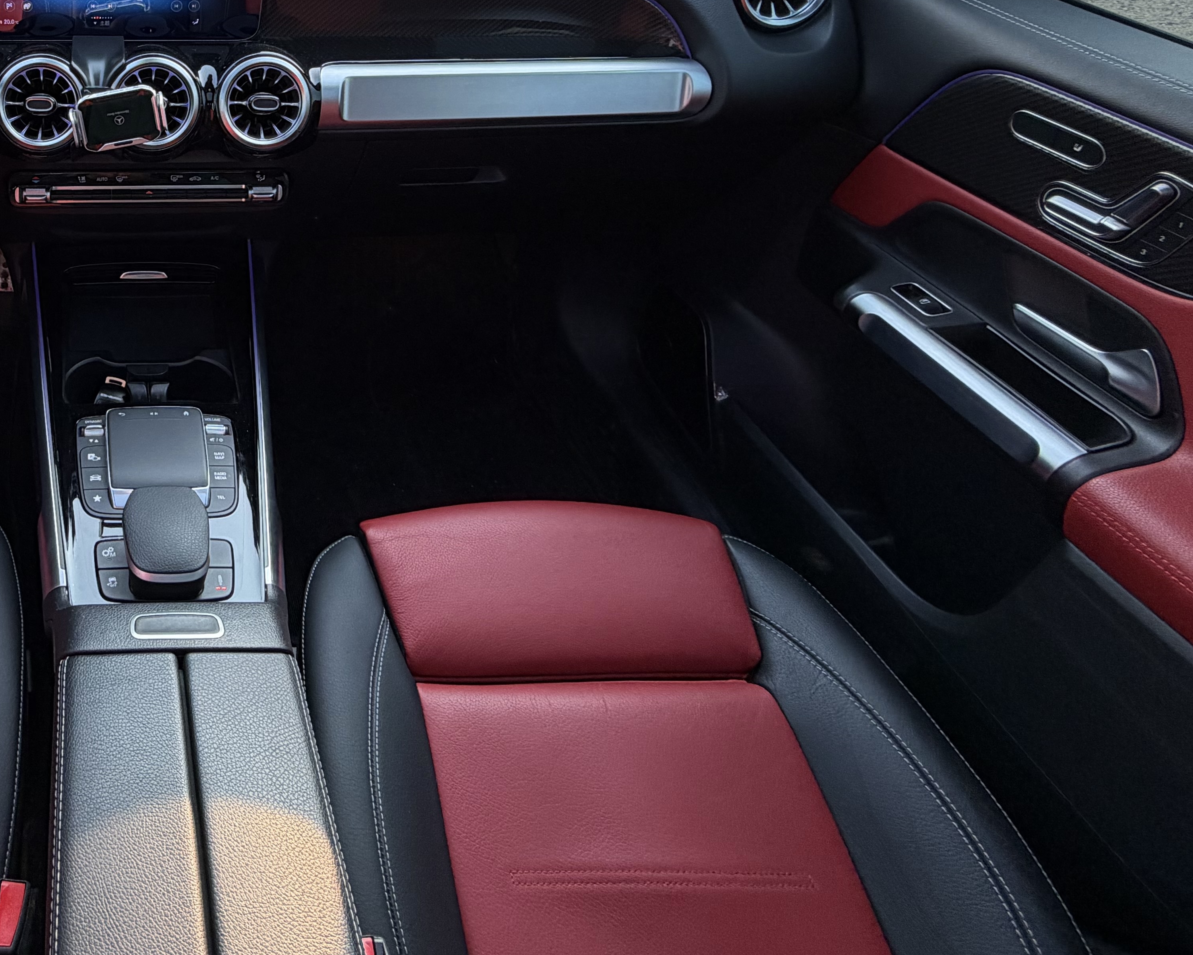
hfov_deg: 56.7
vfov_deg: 51.5
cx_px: 115
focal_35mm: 26
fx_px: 918
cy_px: 193
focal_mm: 2.22
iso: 64
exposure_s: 1/121
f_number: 2.2
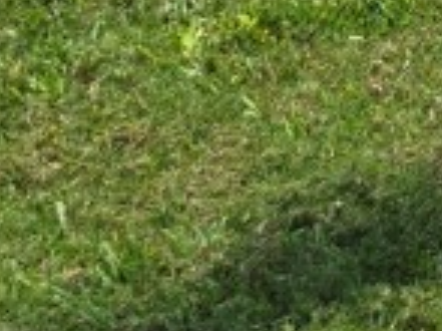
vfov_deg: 8.0
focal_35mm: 160
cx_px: 905
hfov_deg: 11.1
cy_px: -647
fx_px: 2041
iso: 12
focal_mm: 6.3
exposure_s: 1/1022
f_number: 1.7
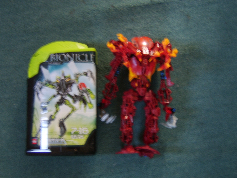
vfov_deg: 31.5
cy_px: 89
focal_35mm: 46
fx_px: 315
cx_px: 118
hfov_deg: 41.2
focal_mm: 11.93
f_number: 3.5
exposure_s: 1
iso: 71
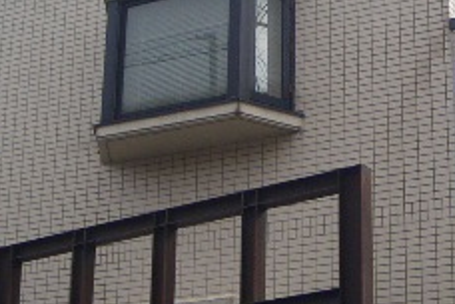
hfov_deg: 19.4
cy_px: 126
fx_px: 1327
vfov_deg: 13.0
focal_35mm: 105
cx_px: 253
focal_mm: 4.8
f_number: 4
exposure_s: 1/320
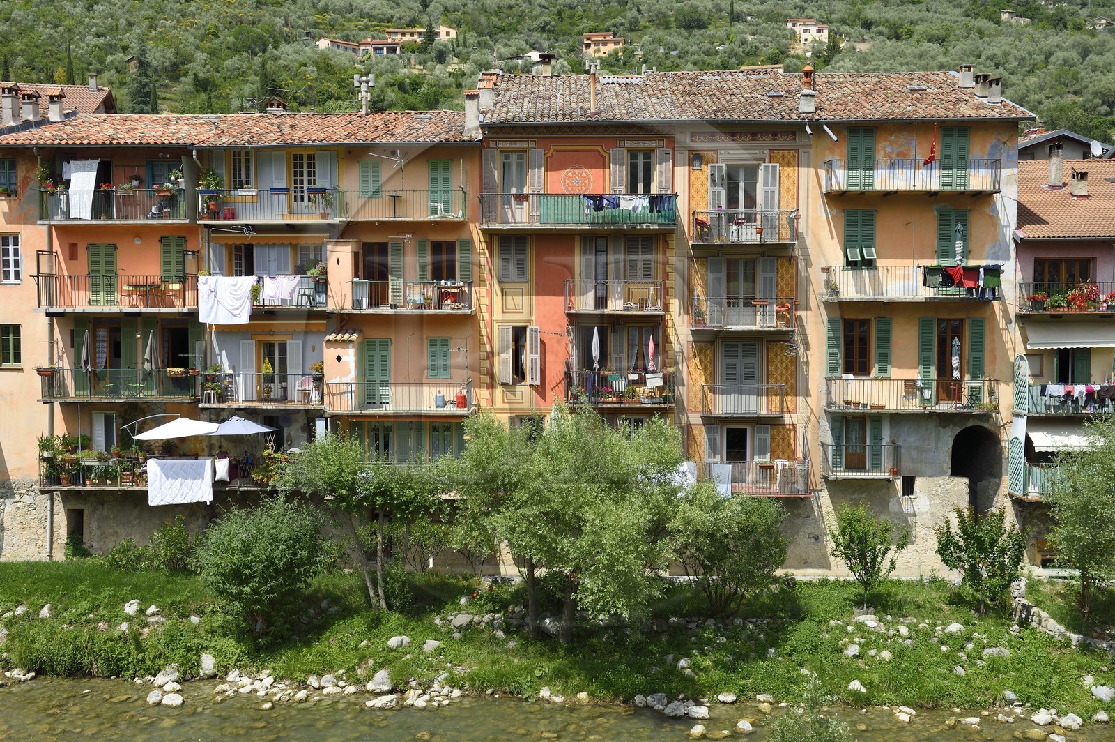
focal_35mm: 38
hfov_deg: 50.7
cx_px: 558
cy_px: 371
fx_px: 1176
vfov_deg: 35.0
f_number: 10
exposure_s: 1/250
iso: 200
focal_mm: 38
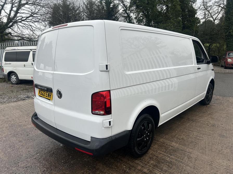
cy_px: 87
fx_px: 175
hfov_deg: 67.3
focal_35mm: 26
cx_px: 116
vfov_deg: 53.1
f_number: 1.5
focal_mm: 5.7
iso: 50
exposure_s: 1/439
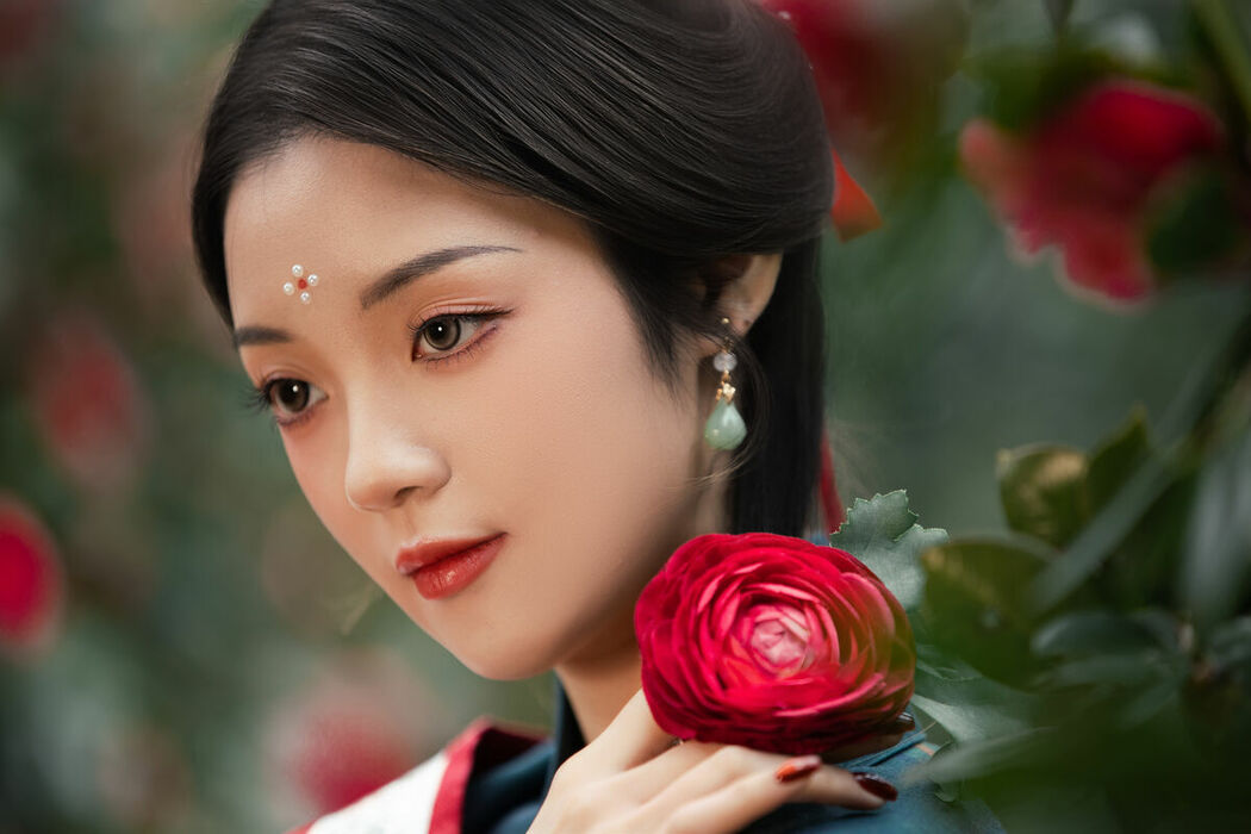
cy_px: 417
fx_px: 6324
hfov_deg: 11.3
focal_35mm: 182
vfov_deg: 7.5
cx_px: 626
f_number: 2.8
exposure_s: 1/250
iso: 200
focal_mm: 182
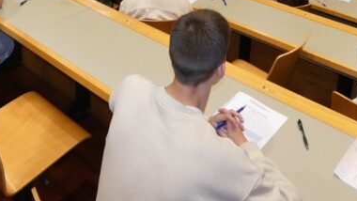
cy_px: -69
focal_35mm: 44
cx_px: 152
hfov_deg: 46.2
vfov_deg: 23.6
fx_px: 417
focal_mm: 3.6
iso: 250
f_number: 2.8
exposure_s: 1/60
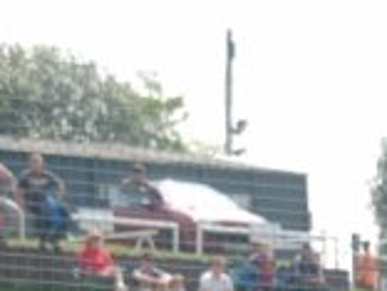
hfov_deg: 7.2
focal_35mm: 272
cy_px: 527
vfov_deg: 5.4
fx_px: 3041
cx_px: 452
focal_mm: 46
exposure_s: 1/500
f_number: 5
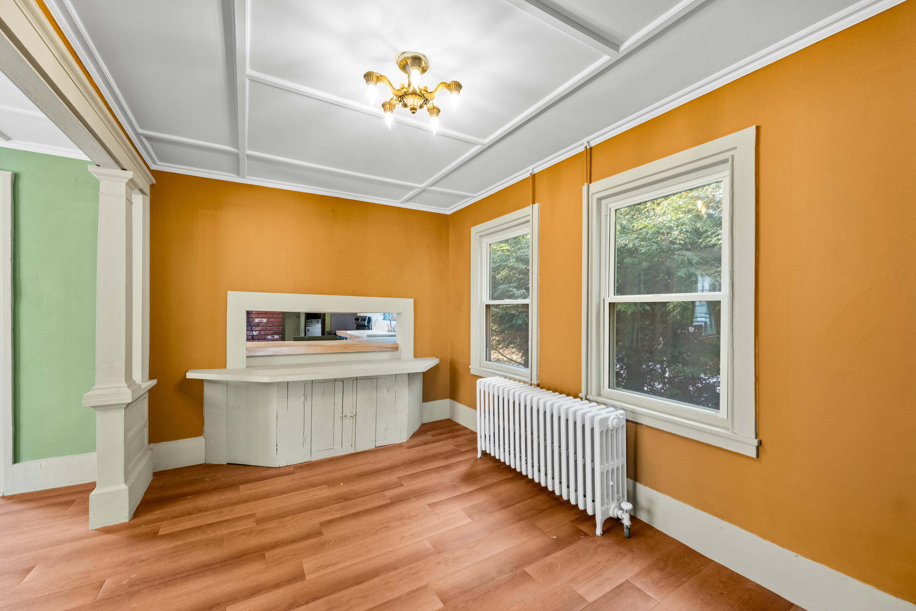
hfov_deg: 104.3
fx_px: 356
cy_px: 306
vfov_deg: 81.2
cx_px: 458
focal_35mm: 14
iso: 500
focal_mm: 9.2
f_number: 8
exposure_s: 1/1.25
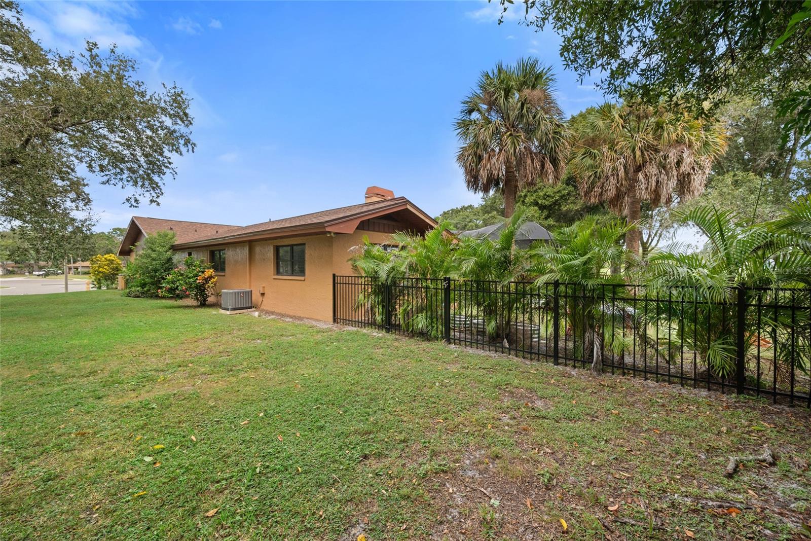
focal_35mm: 14
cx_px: 406
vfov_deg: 81.2
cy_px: 270
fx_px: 315
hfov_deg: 104.2
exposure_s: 1/200
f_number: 6.3
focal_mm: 14
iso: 250
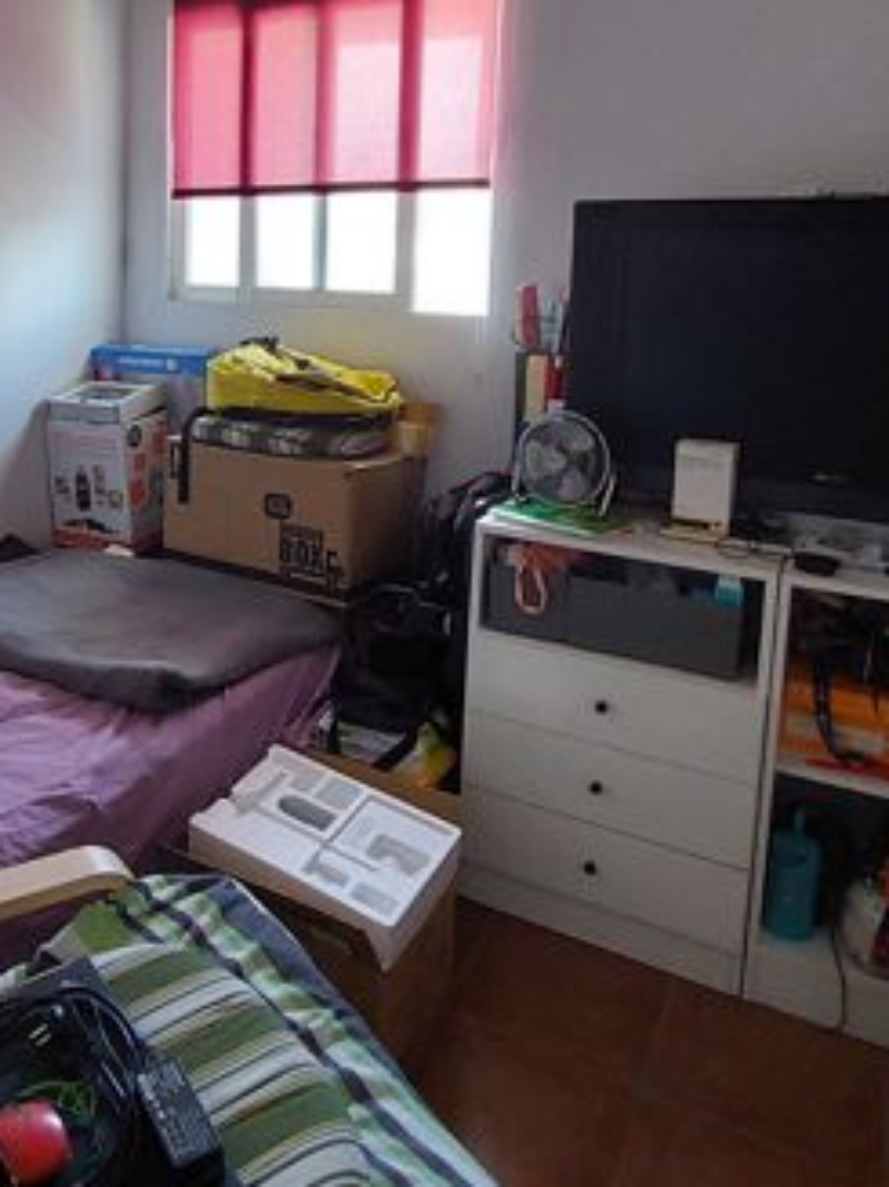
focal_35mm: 28
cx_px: 227
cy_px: 374
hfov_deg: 47.9
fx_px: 959
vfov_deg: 61.6
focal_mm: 1.74
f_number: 2.2
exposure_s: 1/50
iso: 250
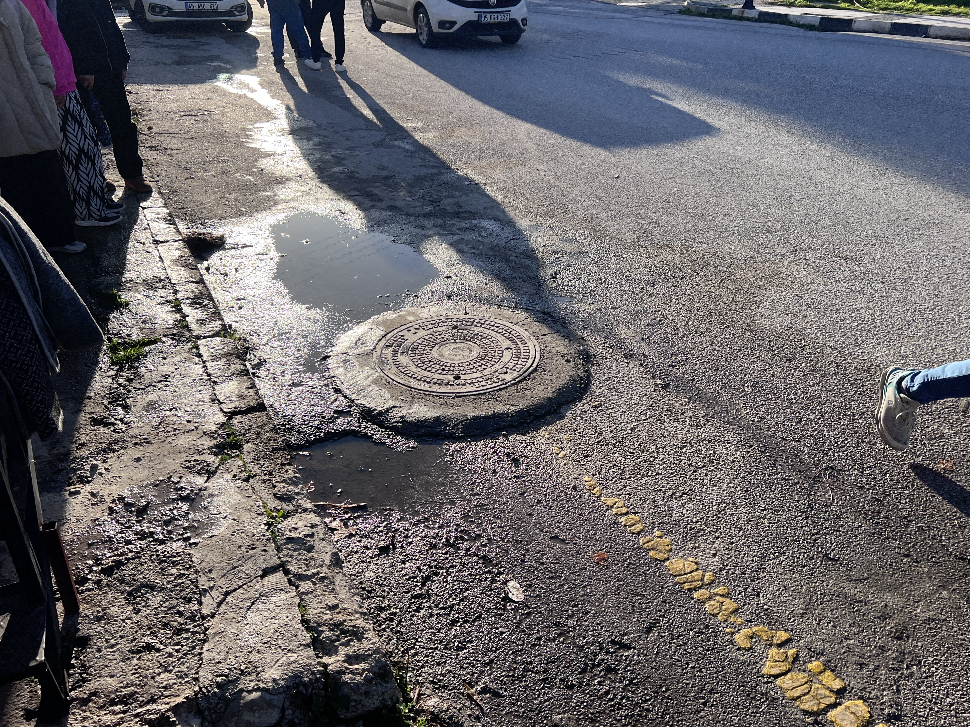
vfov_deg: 51.4
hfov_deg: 65.3
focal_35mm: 27
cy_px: 359
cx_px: 496
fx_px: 757
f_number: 1.5
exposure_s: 1/3077
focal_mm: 5.7
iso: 50
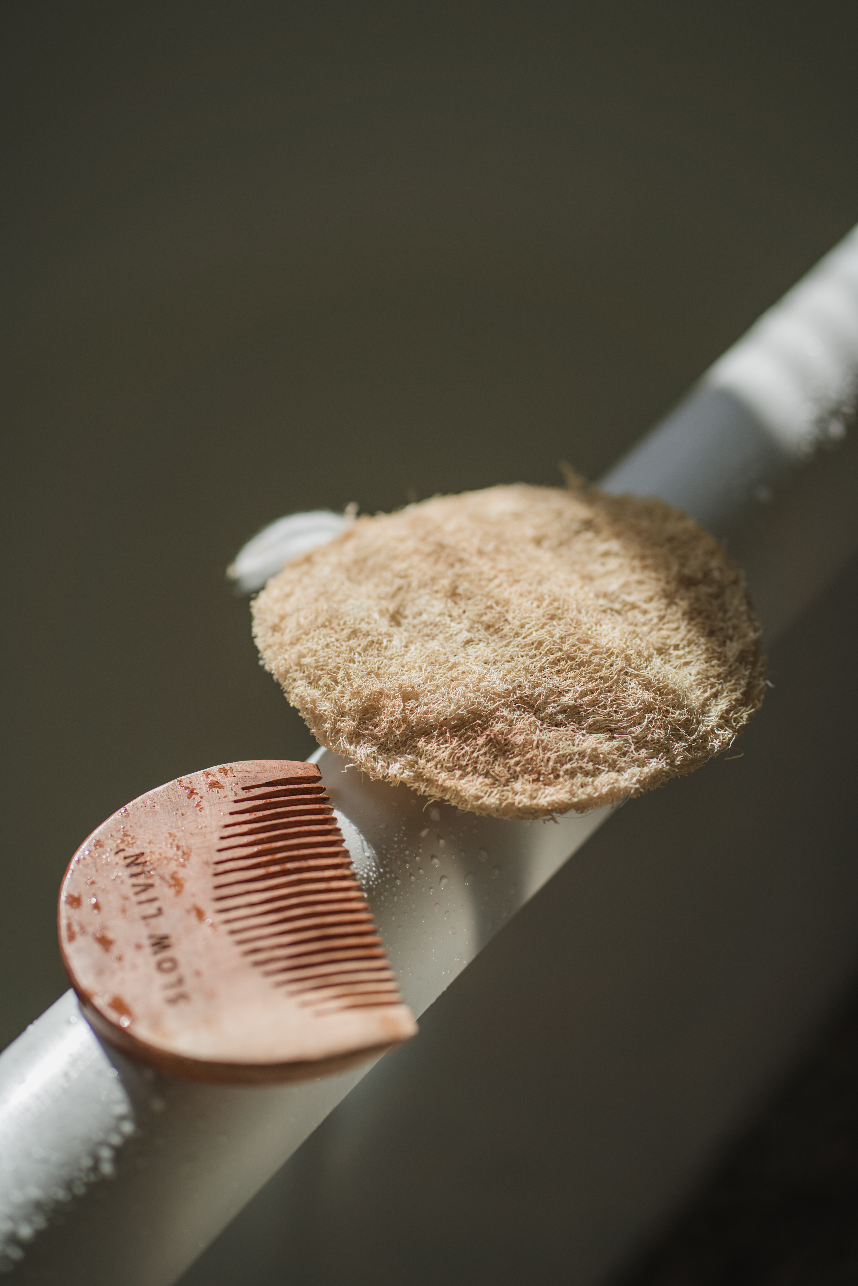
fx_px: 3037
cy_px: 643
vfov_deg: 23.9
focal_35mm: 85
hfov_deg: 16.1
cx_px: 429
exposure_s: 1/800
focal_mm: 85
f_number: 3.2
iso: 100
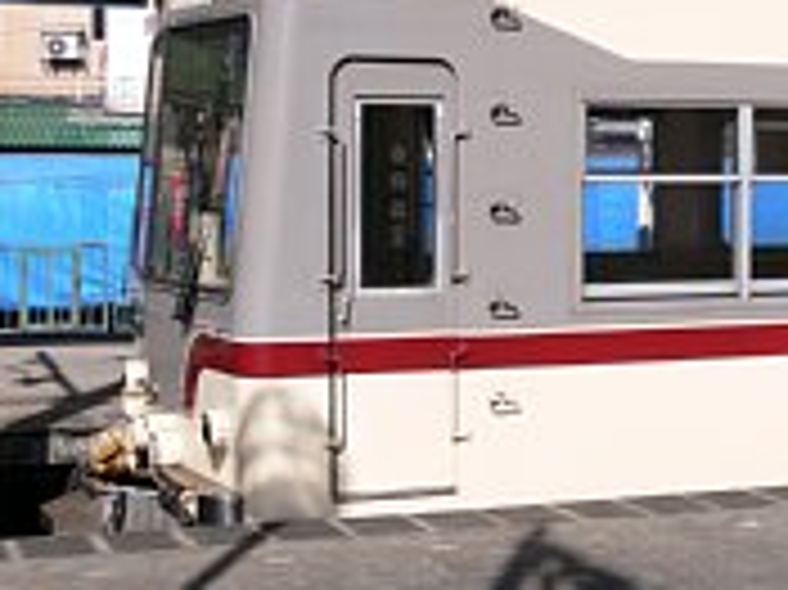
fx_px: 1820
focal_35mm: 80
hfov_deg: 23.7
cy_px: 185
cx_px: 720
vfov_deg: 18.3
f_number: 5.6
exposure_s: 1/320
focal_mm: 7.4
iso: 80
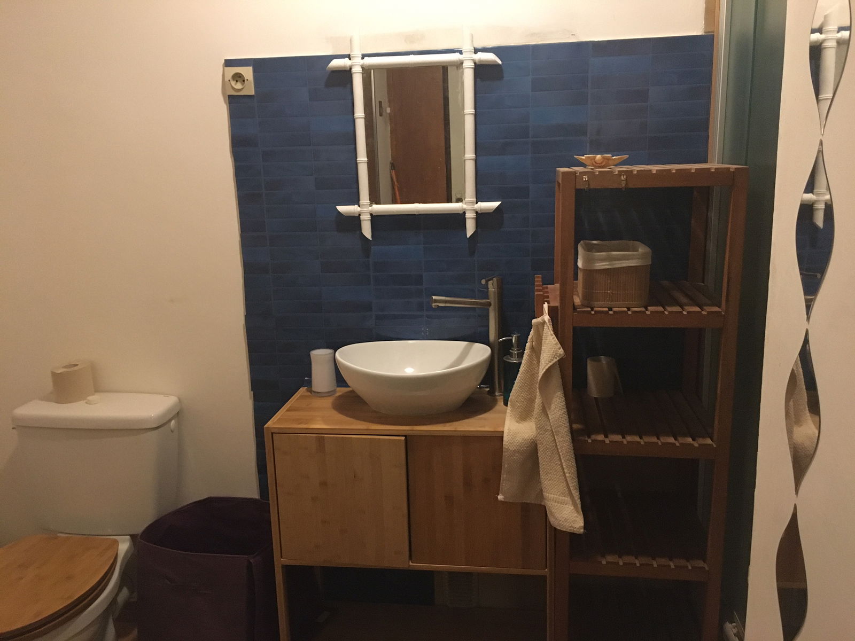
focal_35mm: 29
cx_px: 428
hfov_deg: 61.7
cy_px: 320
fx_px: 716
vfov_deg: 48.2
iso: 320
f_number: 2.2
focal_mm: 4.15
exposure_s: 1/17
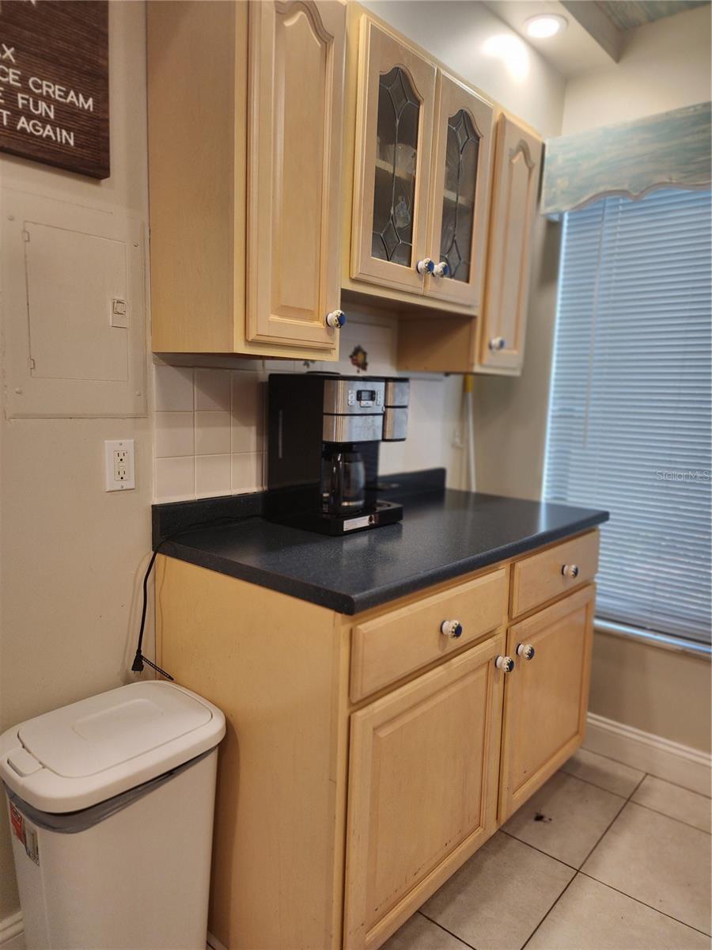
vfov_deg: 73.9
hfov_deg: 58.9
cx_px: 356
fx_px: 631
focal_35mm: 23
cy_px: 475
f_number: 1.8
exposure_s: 1/120
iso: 200
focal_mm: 6.4
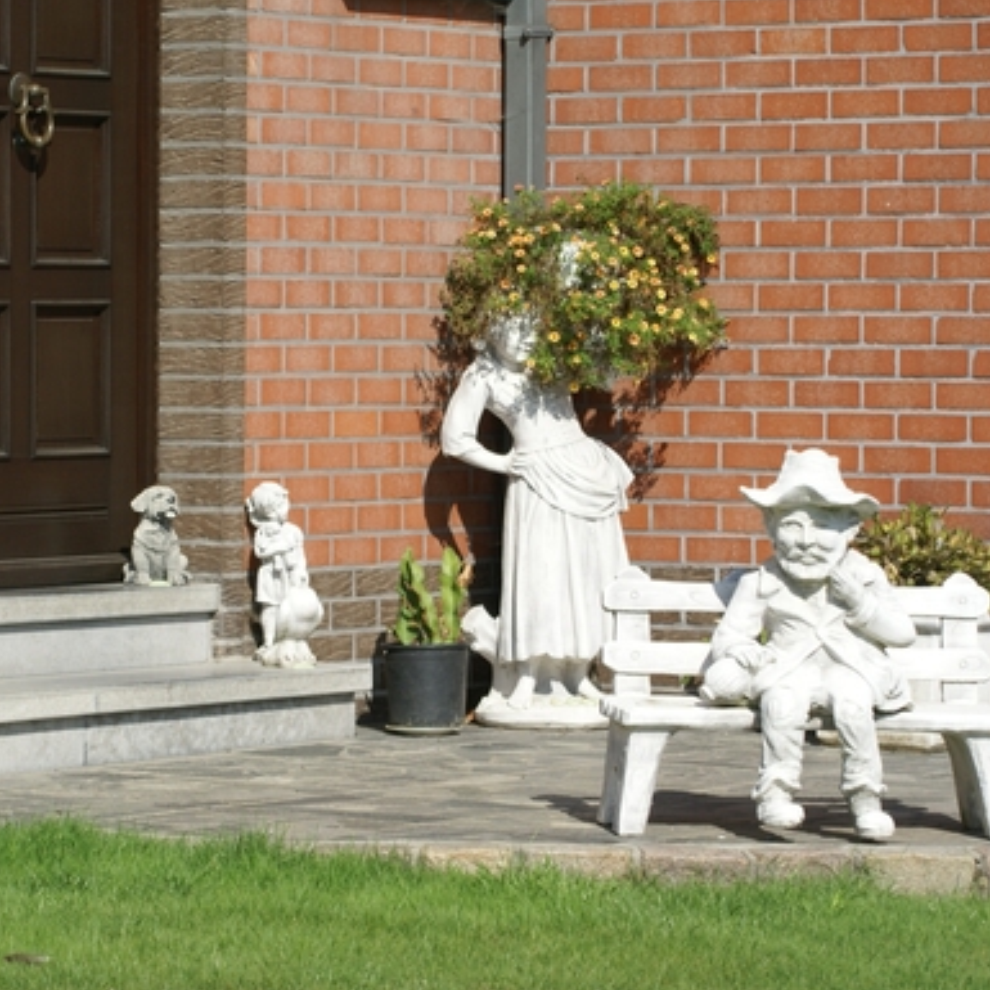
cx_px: 355
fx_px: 5145
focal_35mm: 159
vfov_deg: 11.0
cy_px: 489
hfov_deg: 11.0
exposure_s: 1/400
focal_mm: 80
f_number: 8
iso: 100
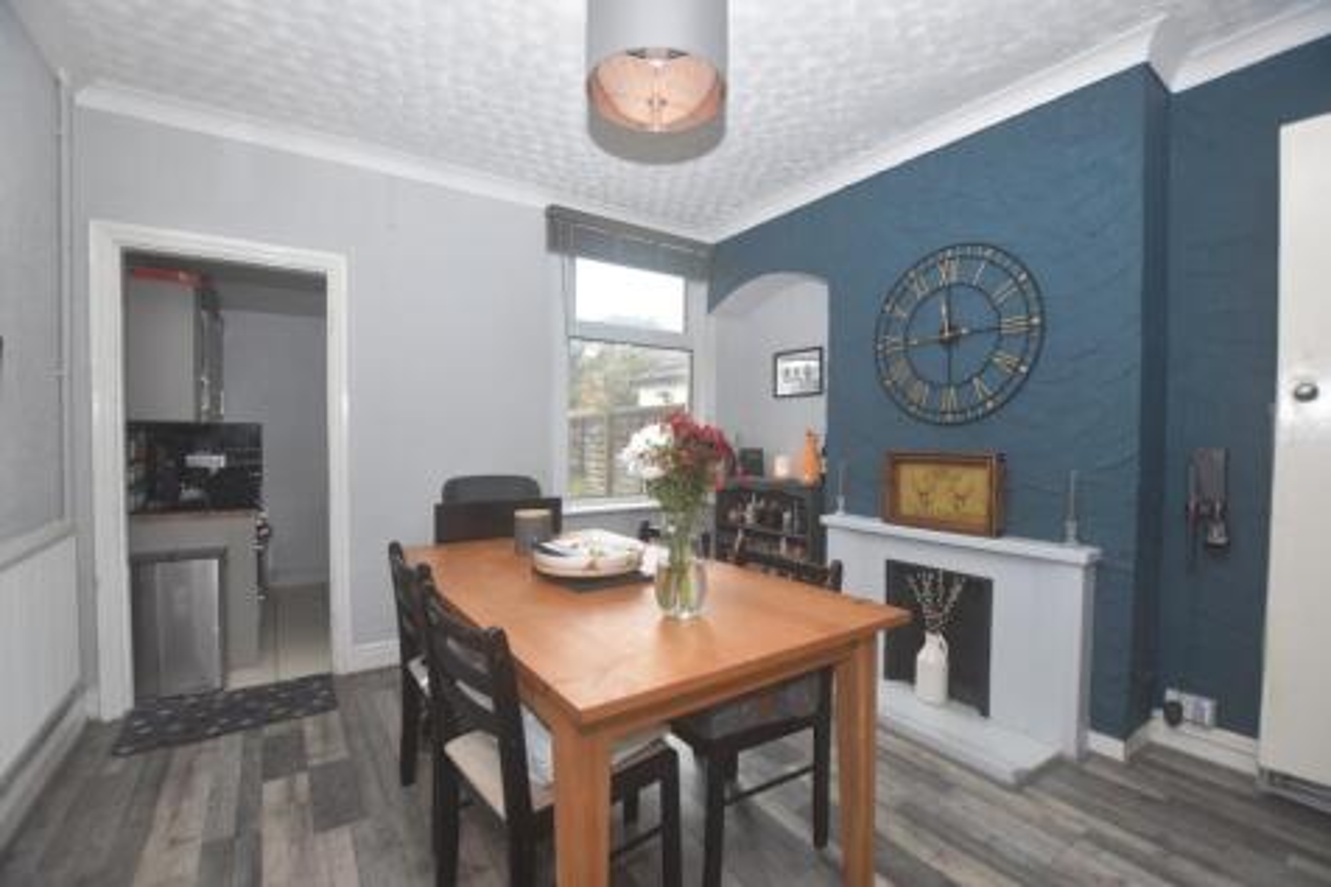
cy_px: 444
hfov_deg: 100.4
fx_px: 554
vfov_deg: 77.3
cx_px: 666
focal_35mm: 15
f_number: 4
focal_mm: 10
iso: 100
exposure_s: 1/25
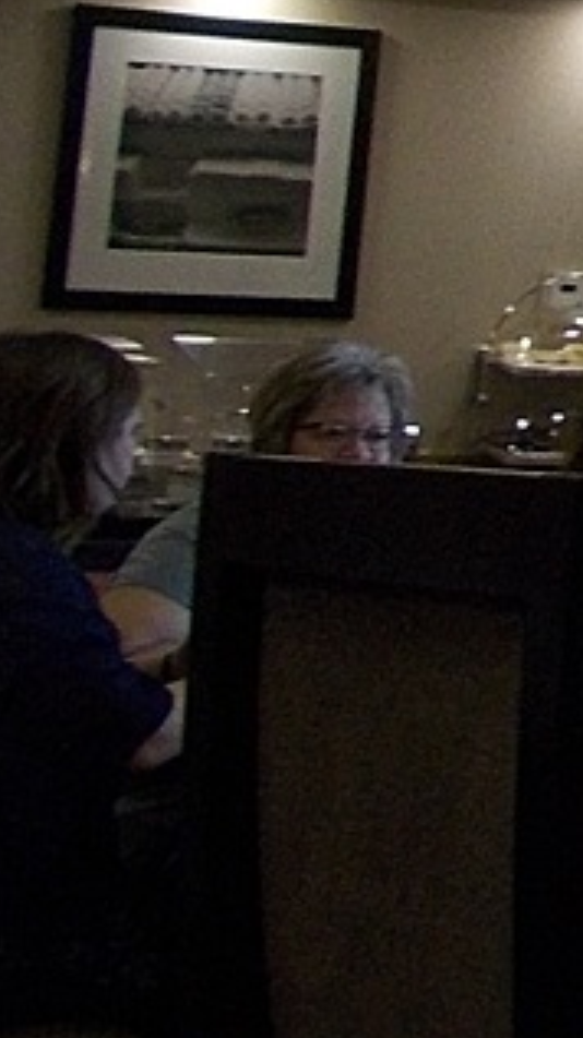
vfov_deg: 16.9
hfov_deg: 8.0
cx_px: 1946
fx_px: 3357
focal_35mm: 122
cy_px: -175
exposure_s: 1/25
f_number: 3.2
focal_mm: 4.6
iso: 125
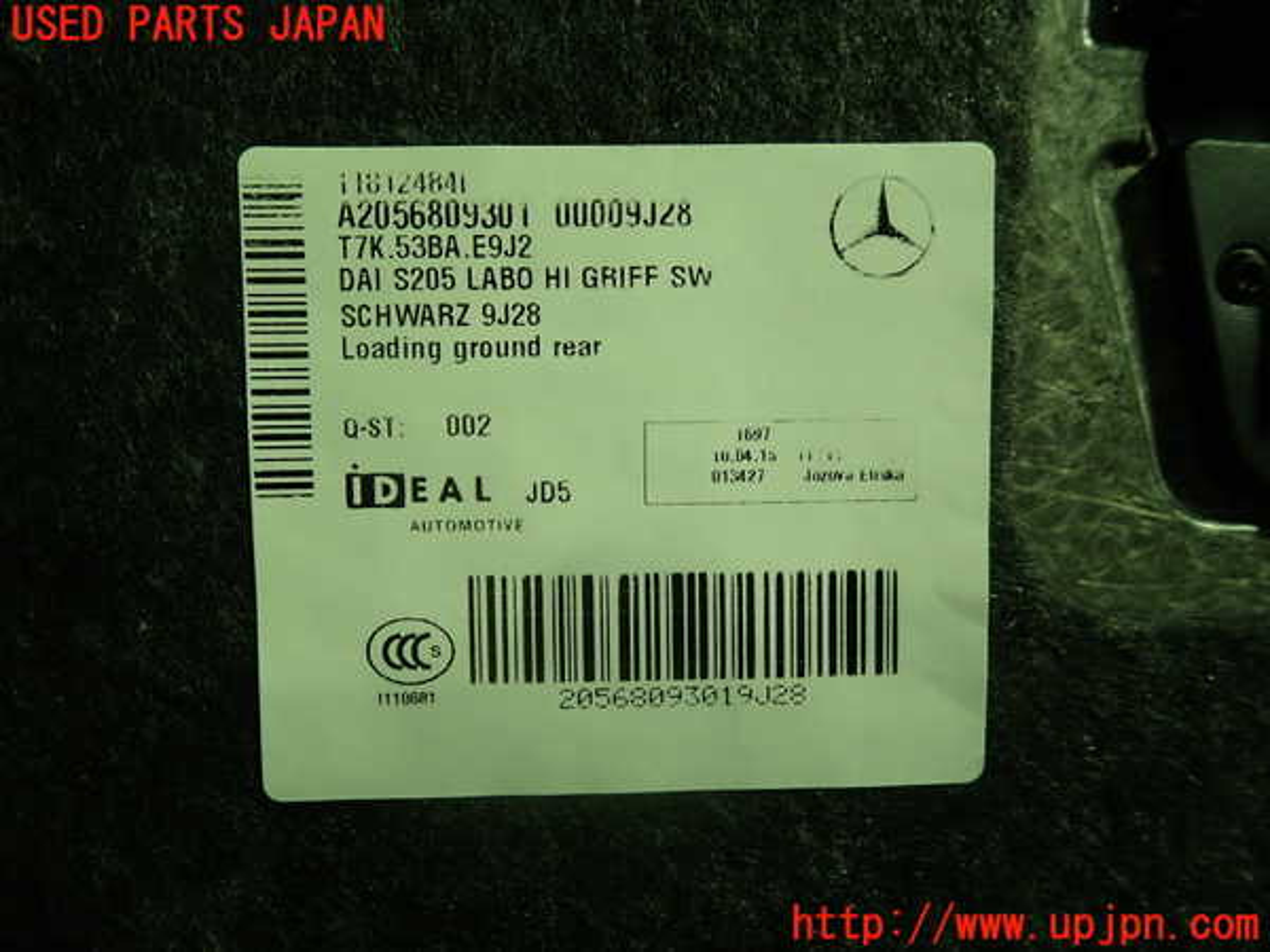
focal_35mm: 25
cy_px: 476
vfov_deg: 54.9
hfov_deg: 69.4
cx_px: 635
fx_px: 917
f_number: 2
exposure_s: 1/60
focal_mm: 4.5
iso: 160
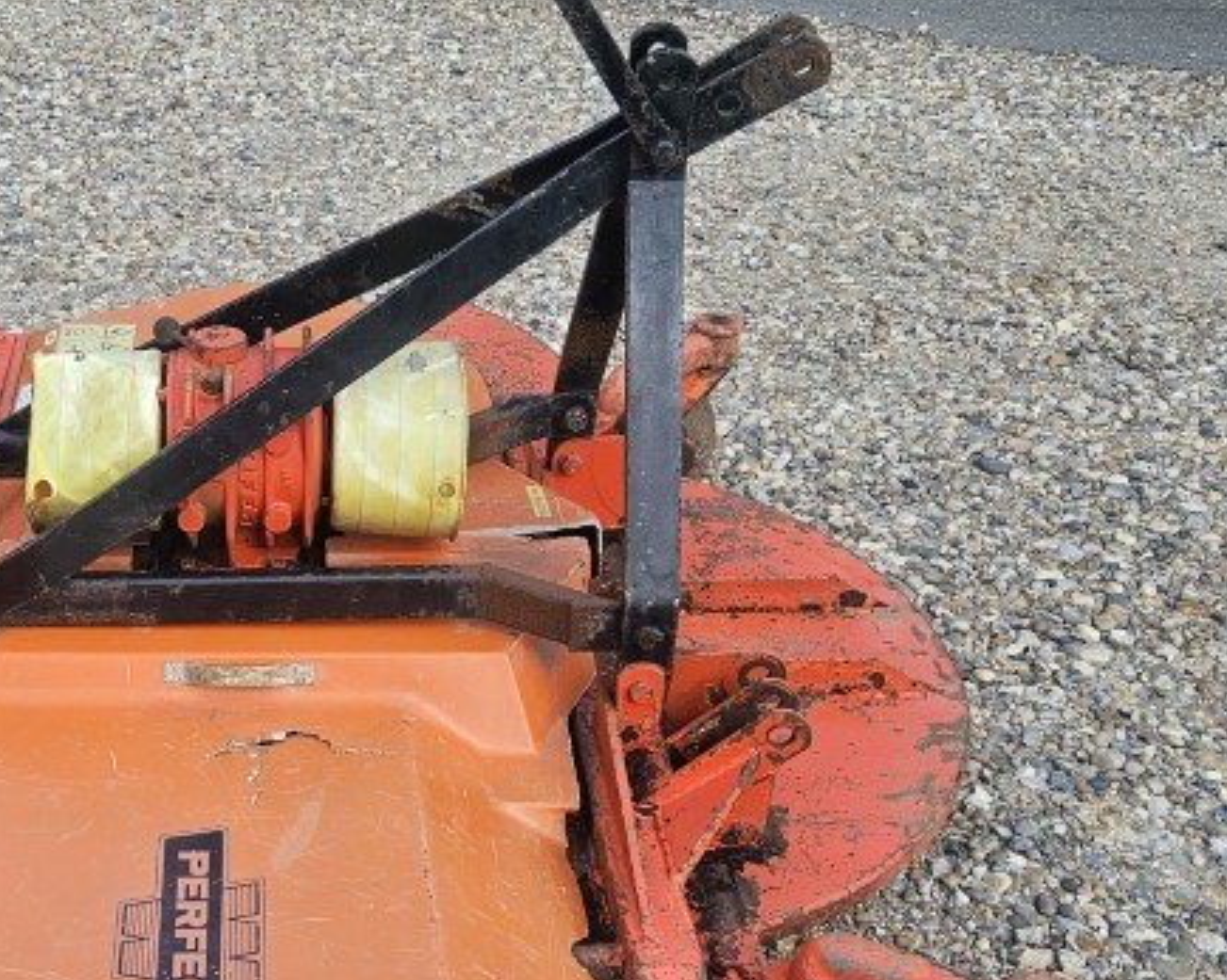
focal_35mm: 53
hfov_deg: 34.3
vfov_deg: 28.4
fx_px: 1924
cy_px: 672
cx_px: 254
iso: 25
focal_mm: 5.4
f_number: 1.8
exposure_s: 1/274
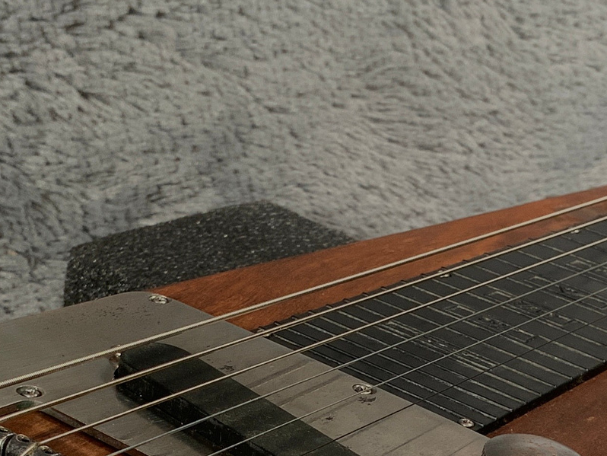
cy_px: 509
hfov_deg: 21.1
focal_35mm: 93
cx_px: 297
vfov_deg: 15.5
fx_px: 1631
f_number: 1.8
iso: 40
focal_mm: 3
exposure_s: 1/104
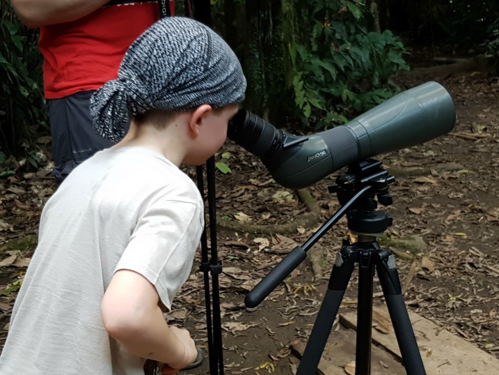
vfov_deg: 48.2
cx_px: 263
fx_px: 418
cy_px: 199
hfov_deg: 61.6
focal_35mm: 29
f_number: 1.7
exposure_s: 1/50
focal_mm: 4.2
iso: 200
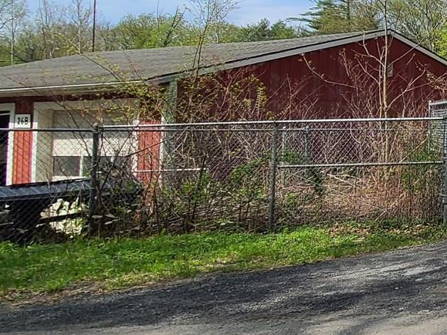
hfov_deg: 23.7
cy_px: 99
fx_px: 594
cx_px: 772
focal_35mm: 46
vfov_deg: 31.1
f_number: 2.2
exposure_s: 1/1714
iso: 50
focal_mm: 2.2
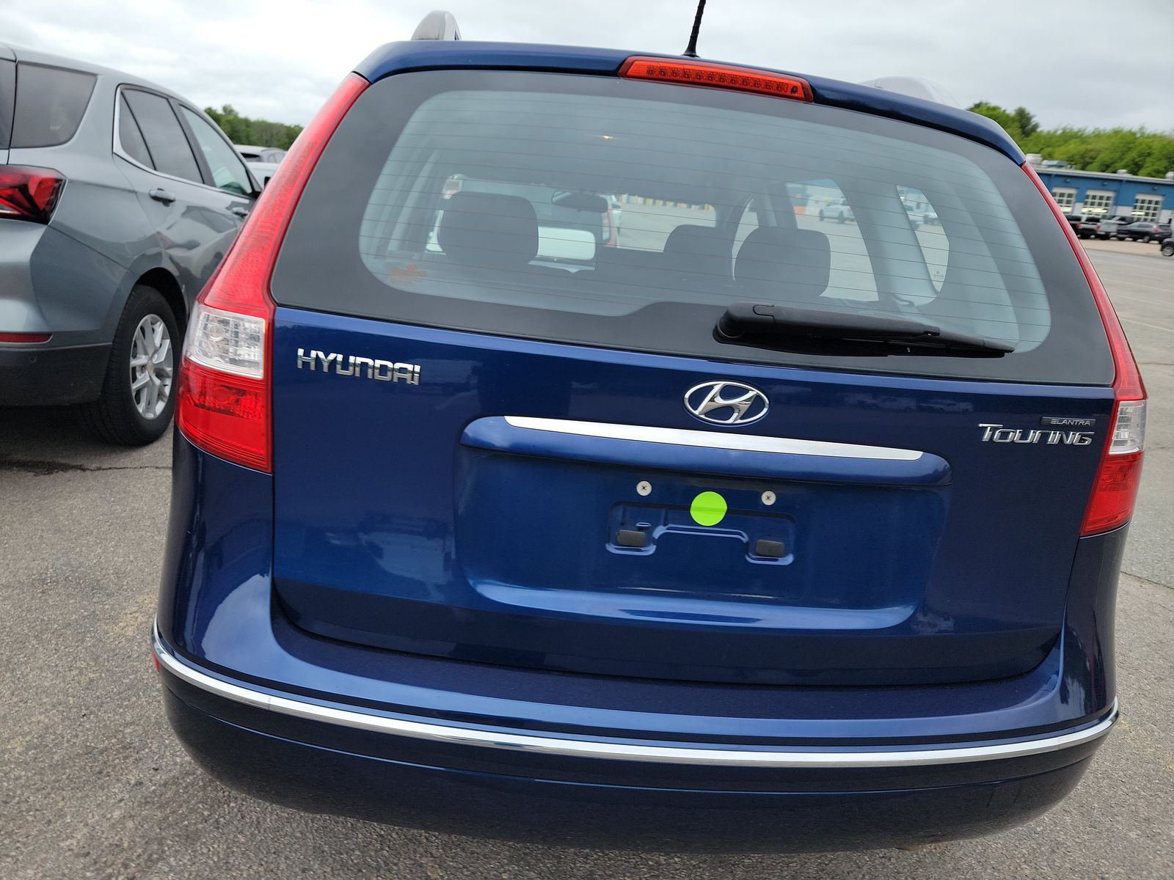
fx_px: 814
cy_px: 440
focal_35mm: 24
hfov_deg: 71.6
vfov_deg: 56.8
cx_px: 587
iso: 50
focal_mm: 6.7
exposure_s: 1/159
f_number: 1.8
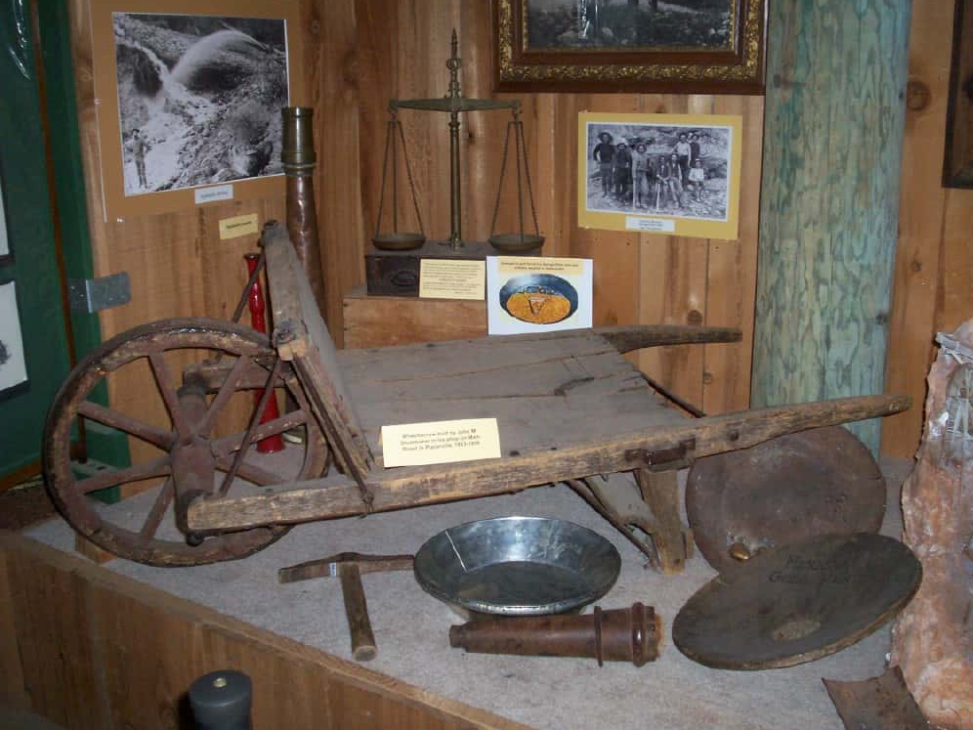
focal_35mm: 37
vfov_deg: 38.7
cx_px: 492
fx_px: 1040
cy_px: 364
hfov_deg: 50.1
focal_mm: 5.9
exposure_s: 1/64
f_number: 4.5
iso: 140
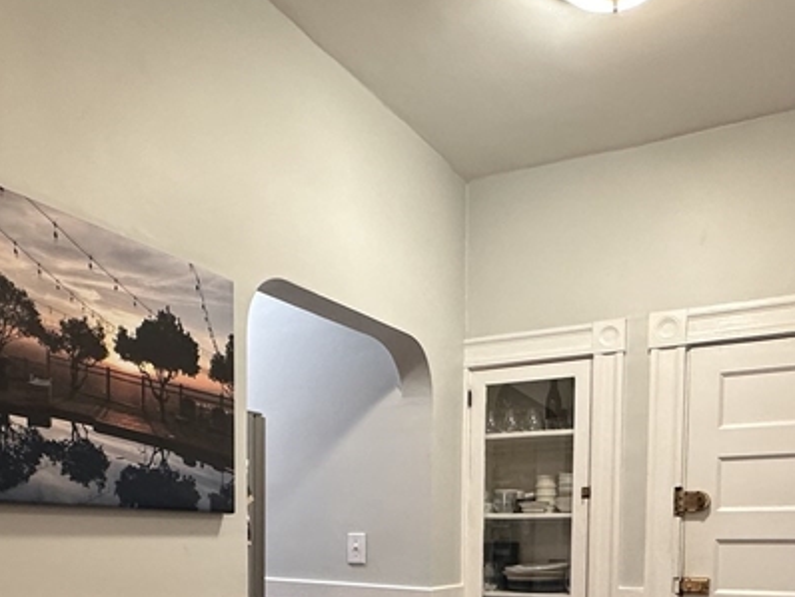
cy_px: 593
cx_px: 396
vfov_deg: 35.9
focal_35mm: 36
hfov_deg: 51.3
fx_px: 827
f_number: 2.2
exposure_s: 1/60
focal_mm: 2.22
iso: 250
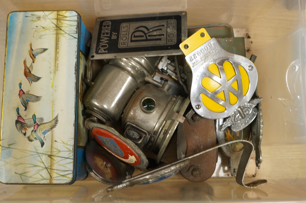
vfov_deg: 31.1
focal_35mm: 43
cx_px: 153
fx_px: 365
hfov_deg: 45.5
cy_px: 102
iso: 2500
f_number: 6.3
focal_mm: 43
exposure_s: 1/100
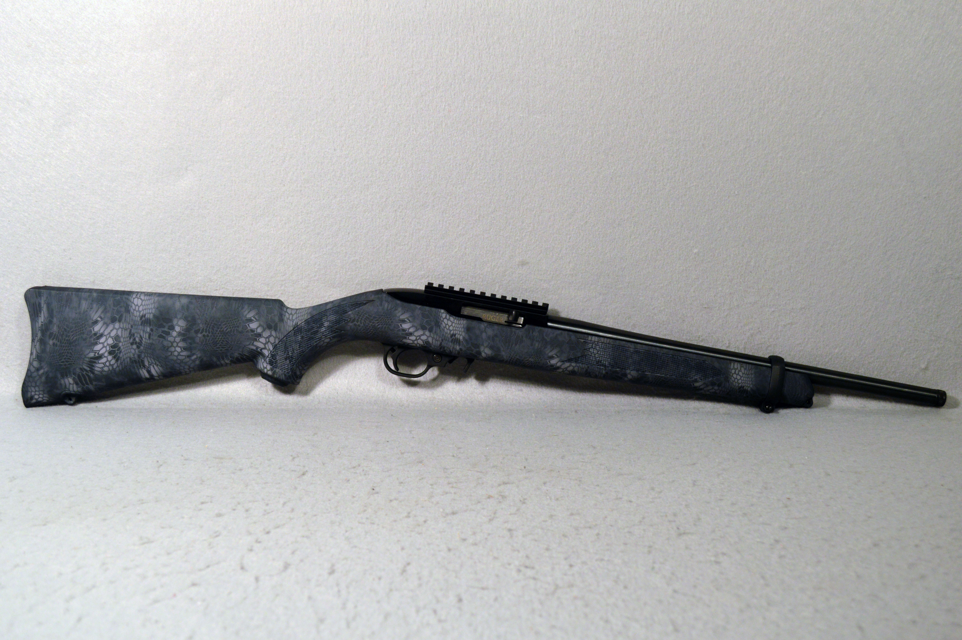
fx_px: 1041
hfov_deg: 49.6
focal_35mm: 39
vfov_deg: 34.1
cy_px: 320
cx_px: 481
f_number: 5
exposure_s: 1/100
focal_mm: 26
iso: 400
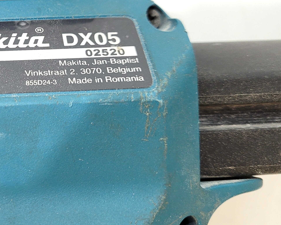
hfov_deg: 32.1
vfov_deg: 28.3
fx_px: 441
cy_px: 61
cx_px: -11
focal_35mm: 53
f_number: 1.8
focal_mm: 5.4
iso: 125
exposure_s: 1/100
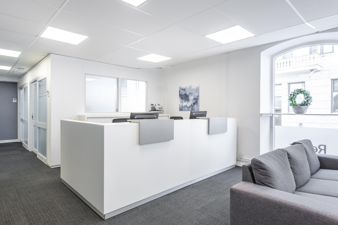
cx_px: 169
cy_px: 112
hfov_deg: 81.2
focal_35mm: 21
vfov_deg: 59.5
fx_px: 197
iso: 250
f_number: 8
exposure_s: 1/180
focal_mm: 21
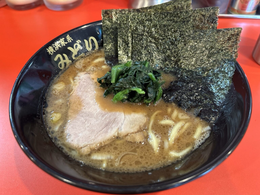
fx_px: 195
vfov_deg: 53.1
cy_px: 98
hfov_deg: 67.3
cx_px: 130
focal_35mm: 26
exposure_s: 1/50
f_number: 1.5
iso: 200
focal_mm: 5.7
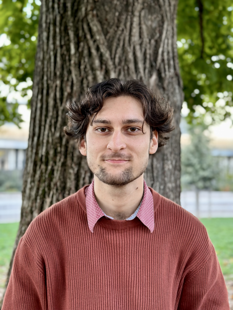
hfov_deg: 30.3
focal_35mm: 48
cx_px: 116
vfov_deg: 39.7
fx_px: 431
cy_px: 155
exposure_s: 1/68
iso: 125
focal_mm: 6.86
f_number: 1.78
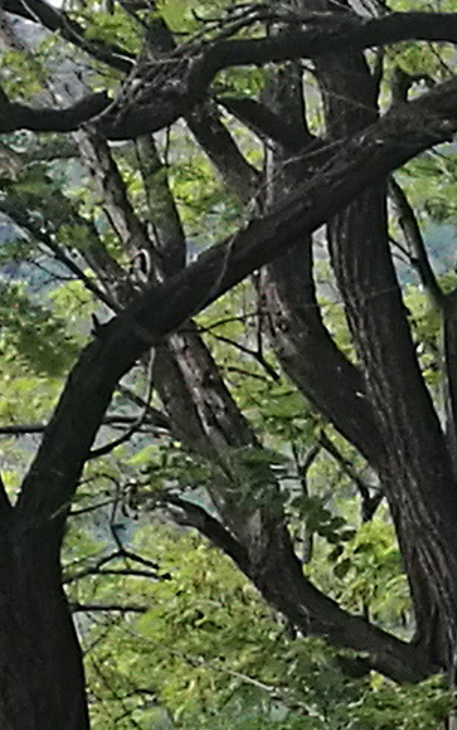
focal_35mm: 232
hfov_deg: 5.1
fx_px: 4619
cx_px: 1752
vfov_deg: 8.7
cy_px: 1278
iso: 160
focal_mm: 4.5
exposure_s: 1/40
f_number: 2.2
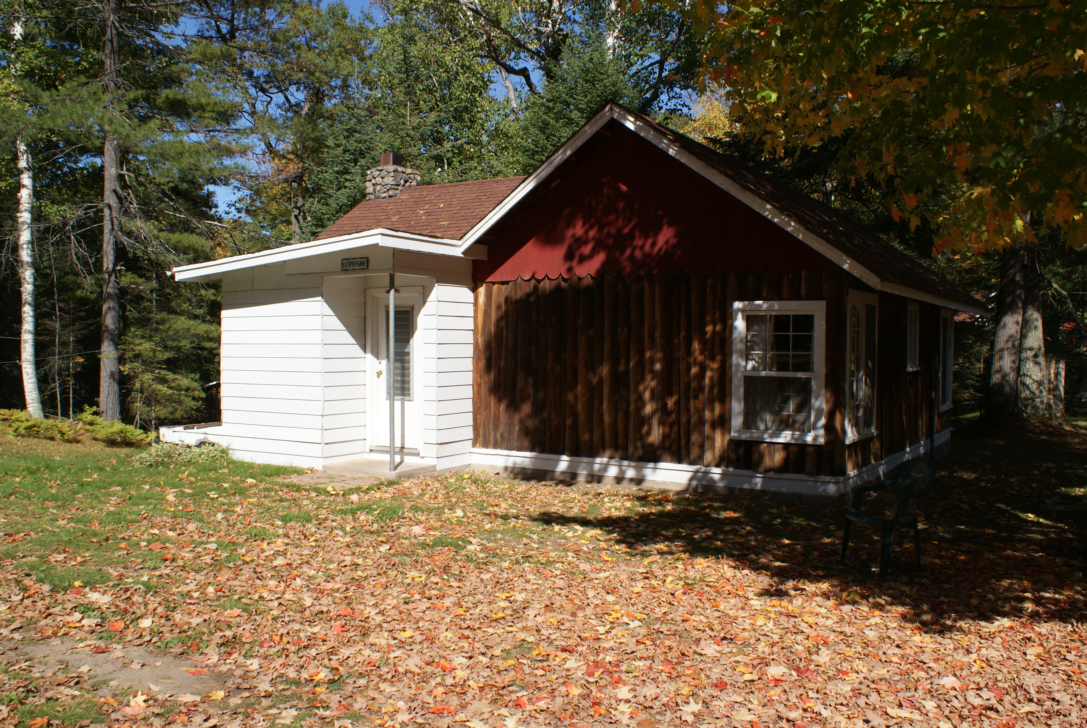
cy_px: 364
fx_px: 907
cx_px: 544
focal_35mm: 30
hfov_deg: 61.9
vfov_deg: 43.7
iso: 100
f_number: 10
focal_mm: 20
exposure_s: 1/200
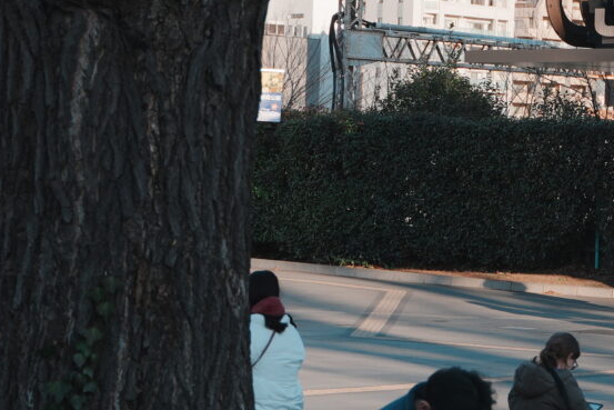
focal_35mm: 141
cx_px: 799
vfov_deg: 9.7
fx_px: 2405
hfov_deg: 14.0
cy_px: 57
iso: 100
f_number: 2.8
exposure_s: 1/1250
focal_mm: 39
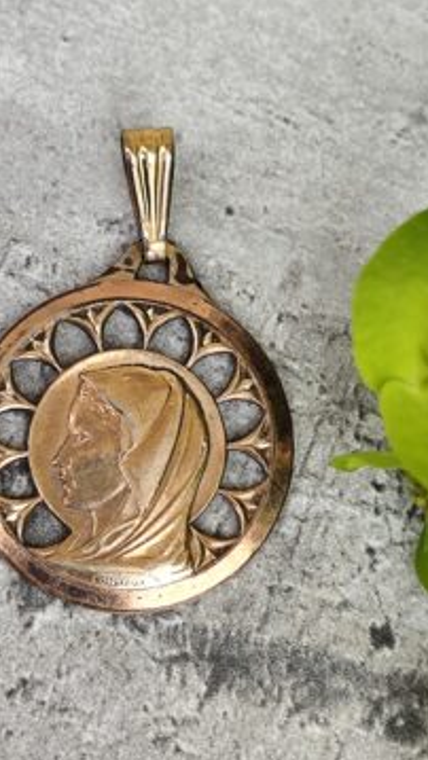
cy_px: 383
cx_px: 144
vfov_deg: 18.9
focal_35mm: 113
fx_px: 2279
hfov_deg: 10.7
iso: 50
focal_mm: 6.19
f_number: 1.65
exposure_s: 1/132
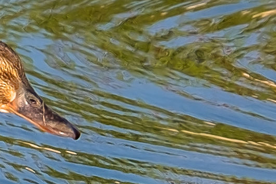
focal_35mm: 2722
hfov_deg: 0.8
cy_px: 198
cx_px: 66
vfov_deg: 0.5
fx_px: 20873
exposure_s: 1/900
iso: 200
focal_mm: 400
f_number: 5.6
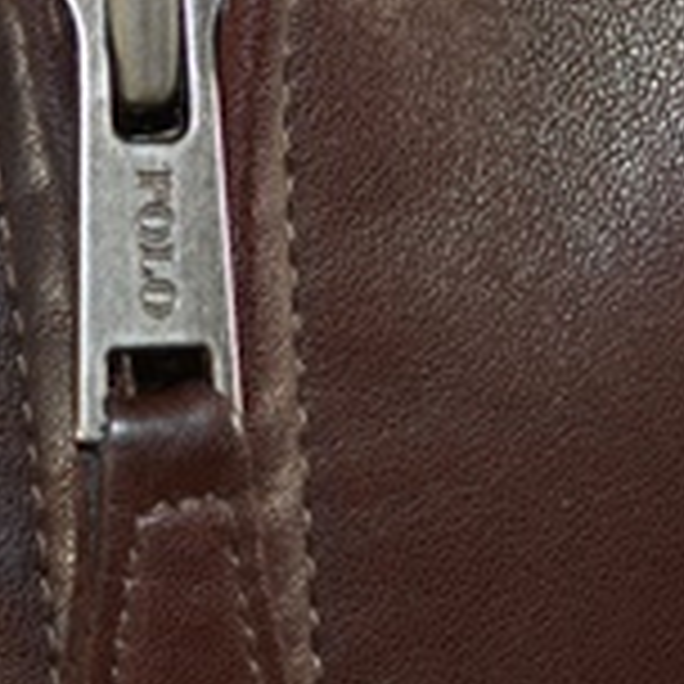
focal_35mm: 161
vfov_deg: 10.8
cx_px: -27
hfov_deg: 10.7
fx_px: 3599
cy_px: 166
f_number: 4.8
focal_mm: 32
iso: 400
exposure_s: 1/60
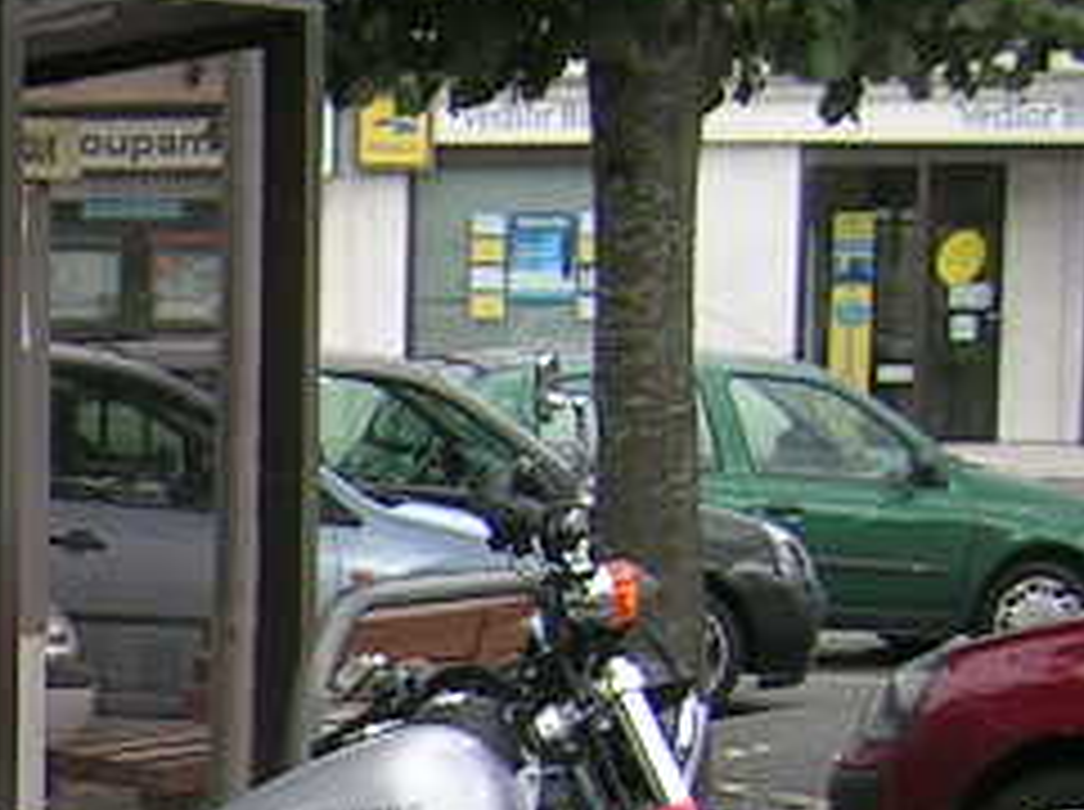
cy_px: 1192
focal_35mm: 149
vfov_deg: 9.7
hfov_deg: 12.1
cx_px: -922
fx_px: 4659
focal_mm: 5.4
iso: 50
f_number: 2.8
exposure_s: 1/349
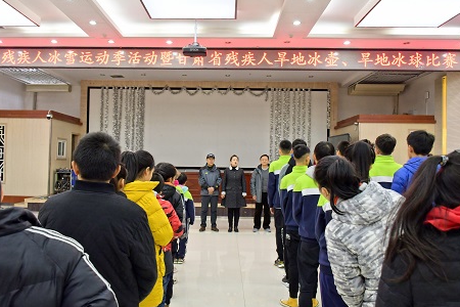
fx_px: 383
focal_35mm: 30
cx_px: 214
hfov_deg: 61.9
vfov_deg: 43.6
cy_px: 152
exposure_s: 1/125
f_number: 5
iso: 800
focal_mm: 18
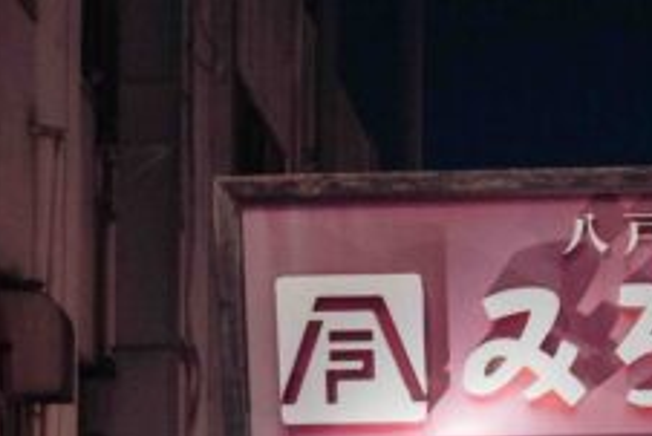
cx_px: 531
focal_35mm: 204
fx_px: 3697
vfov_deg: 6.5
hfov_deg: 10.0
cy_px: 983
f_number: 4.5
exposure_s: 1/60
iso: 2500
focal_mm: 45
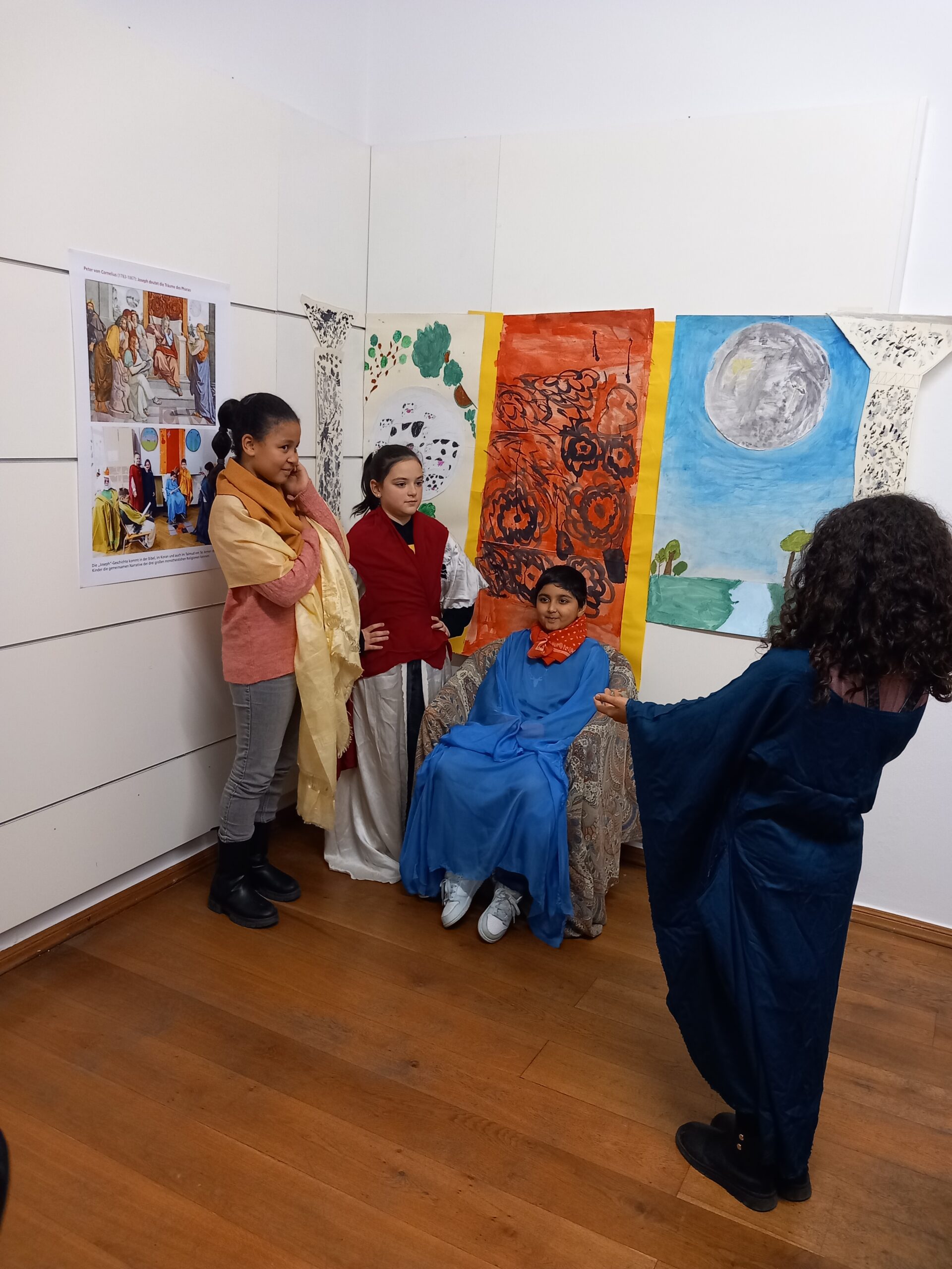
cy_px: 634
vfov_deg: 65.3
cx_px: 476
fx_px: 990
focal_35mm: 27
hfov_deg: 51.4
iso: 250
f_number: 1.8
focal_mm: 4
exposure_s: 1/33.3
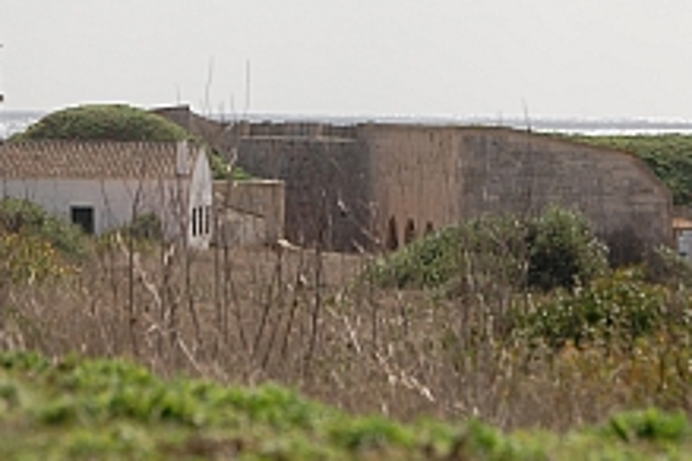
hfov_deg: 6.1
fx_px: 6477
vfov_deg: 4.1
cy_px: 93
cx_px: 455
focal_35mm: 337
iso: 200
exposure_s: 1/1000
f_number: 8
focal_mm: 112
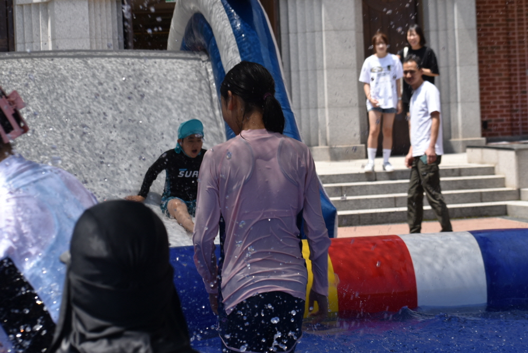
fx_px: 1717
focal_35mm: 117
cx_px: 264
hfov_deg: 17.5
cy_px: 176
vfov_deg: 11.7
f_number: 9
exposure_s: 1/320
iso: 200
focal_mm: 78
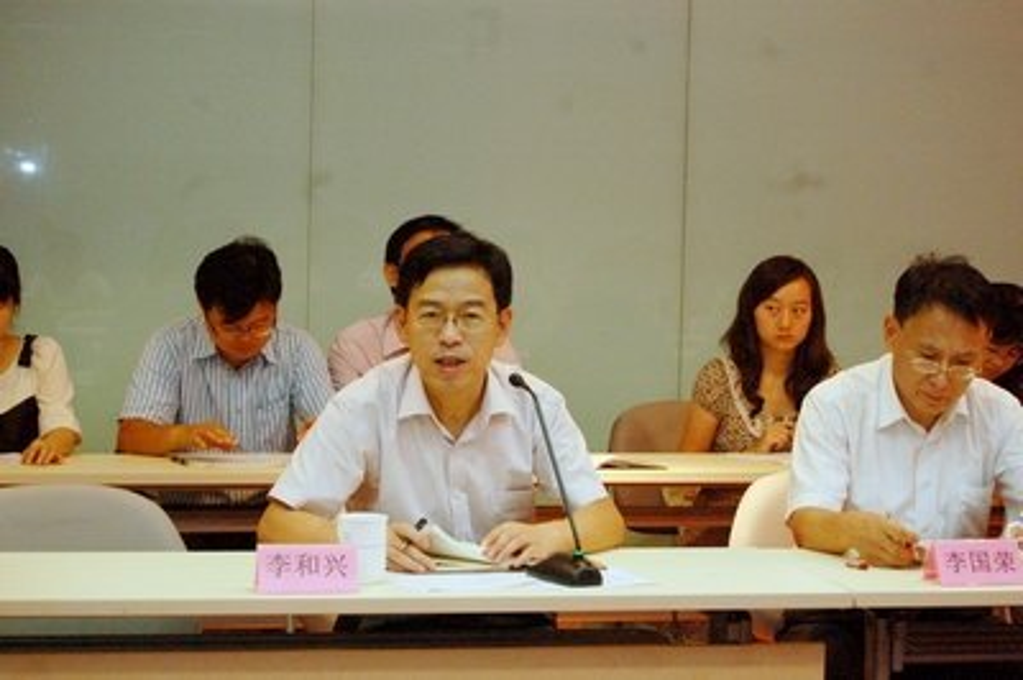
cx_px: 512
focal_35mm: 82
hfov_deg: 24.6
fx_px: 2342
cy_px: 340
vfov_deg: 16.5
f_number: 5.6
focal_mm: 55
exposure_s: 1/60
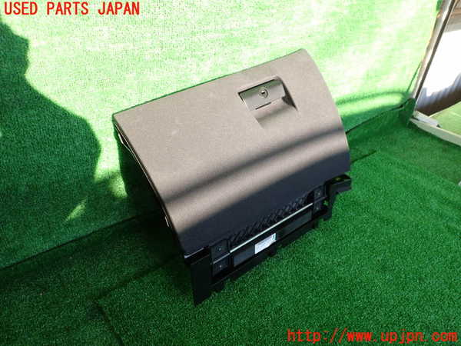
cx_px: 230
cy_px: 173
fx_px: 333
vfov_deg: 54.9
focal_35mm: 25
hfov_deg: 69.4
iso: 100
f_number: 2.8
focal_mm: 4.5
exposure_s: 1/100
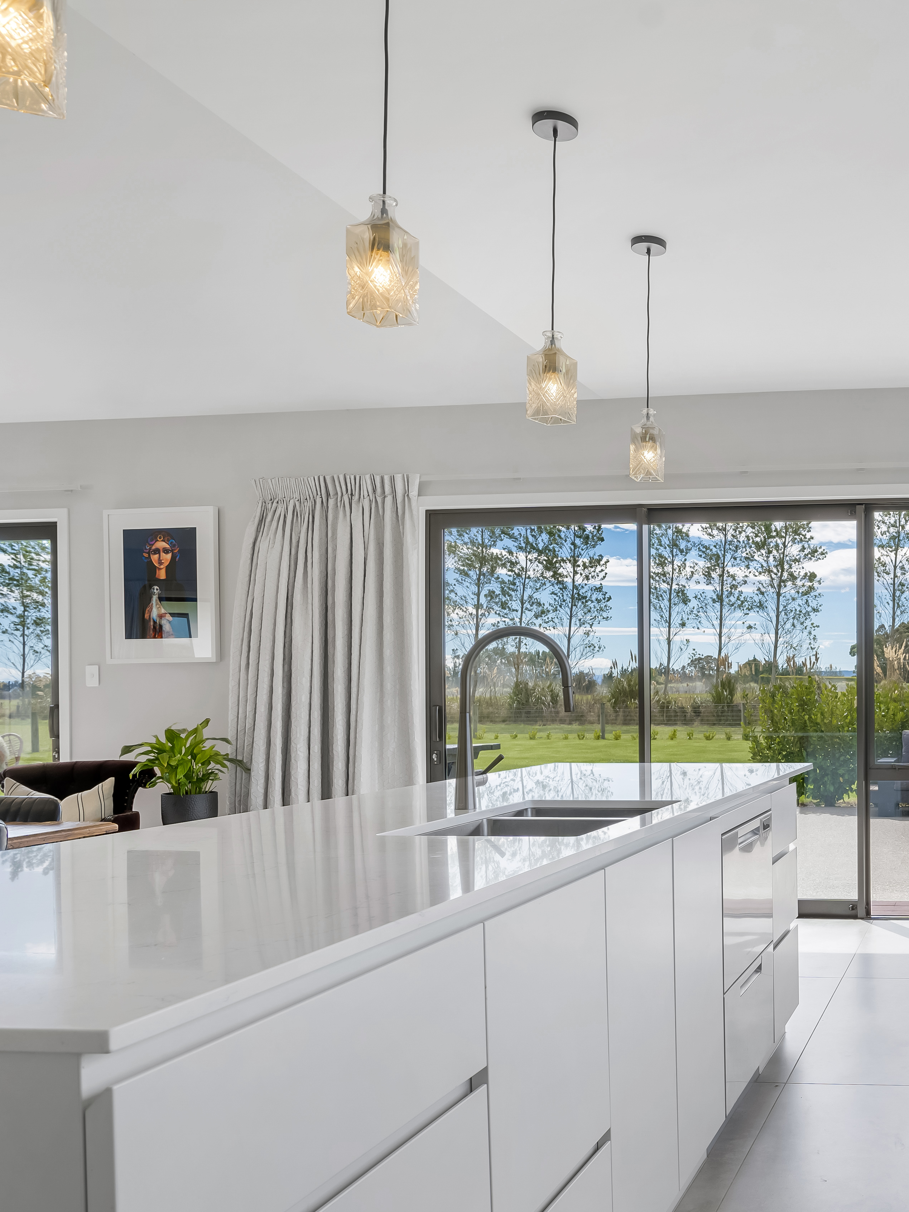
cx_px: 929
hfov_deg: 41.3
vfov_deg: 61.3
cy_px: 704
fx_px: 1015
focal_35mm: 29
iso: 125
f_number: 7.1
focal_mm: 17
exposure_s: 1/160
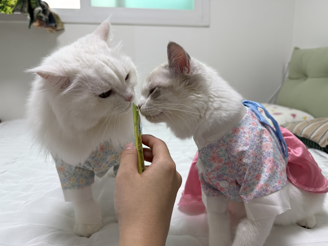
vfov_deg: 56.8
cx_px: 164
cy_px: 123
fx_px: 227
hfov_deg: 71.6
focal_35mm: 24
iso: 125
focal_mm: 6.76
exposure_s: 1/120
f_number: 1.78
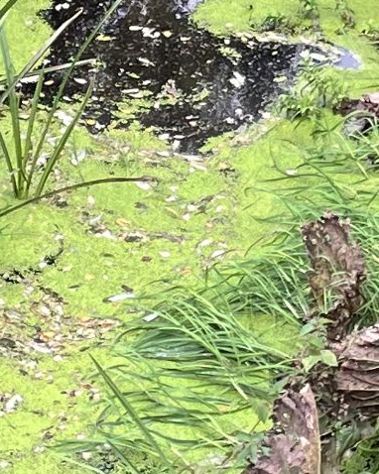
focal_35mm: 184
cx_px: 119
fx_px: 2582
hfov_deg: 8.4
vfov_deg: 10.4
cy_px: -25
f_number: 1.6
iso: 32
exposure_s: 1/121
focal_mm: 4.2
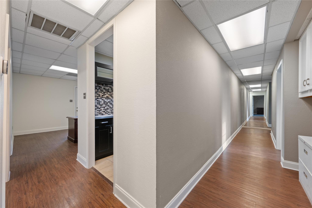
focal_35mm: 14
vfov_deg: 81.2
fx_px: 121
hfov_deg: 104.3
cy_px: 104
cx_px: 156
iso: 400
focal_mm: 14
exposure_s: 1/4
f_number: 8
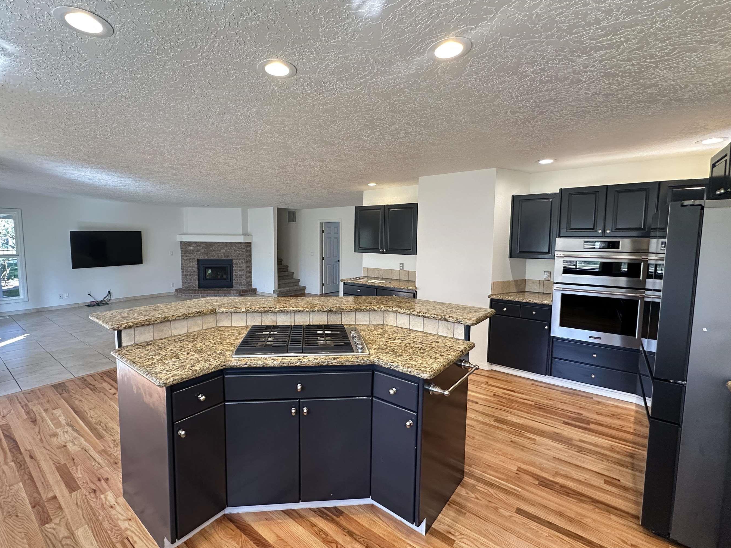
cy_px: 267
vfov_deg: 78.1
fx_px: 338
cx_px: 337
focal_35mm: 16
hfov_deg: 94.3
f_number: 2.2
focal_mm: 2.22
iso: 200
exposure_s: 1/120
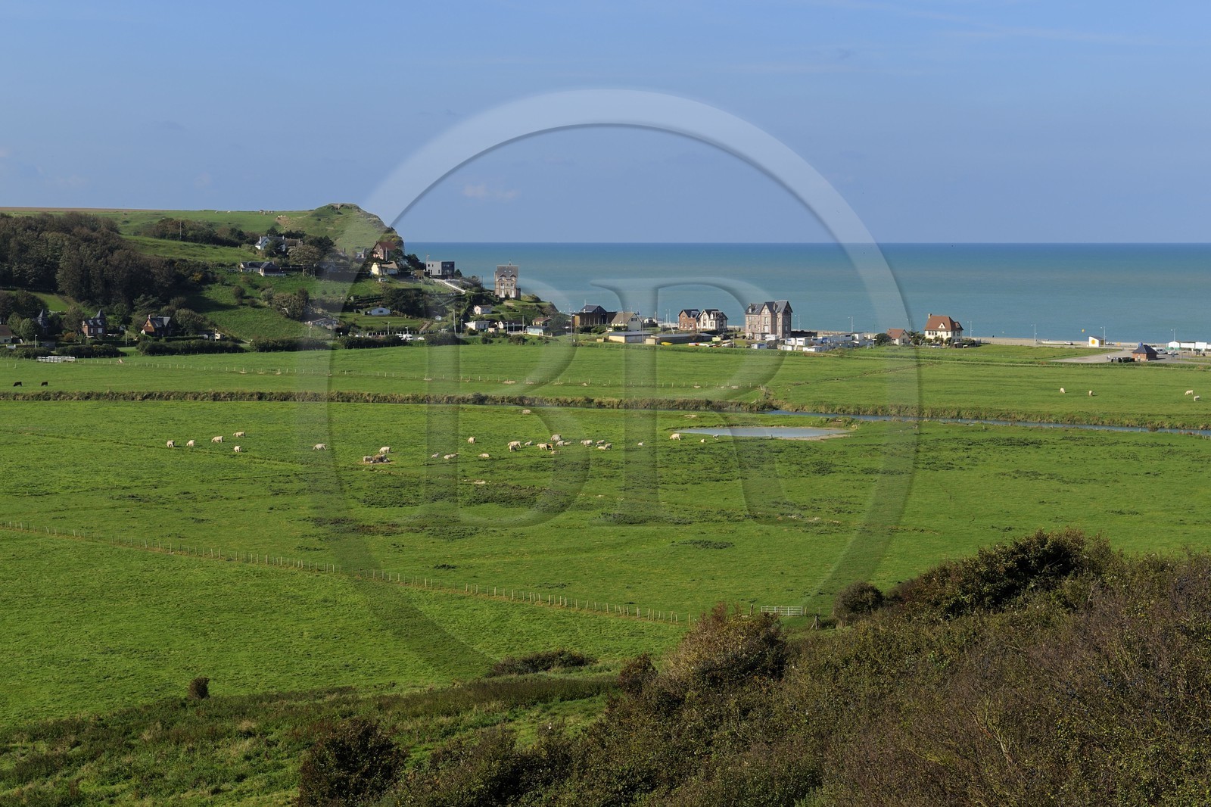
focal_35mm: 70
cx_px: 606
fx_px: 2354
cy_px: 404
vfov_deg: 19.4
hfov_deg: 28.8
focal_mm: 70
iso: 200
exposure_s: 1/200
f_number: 13
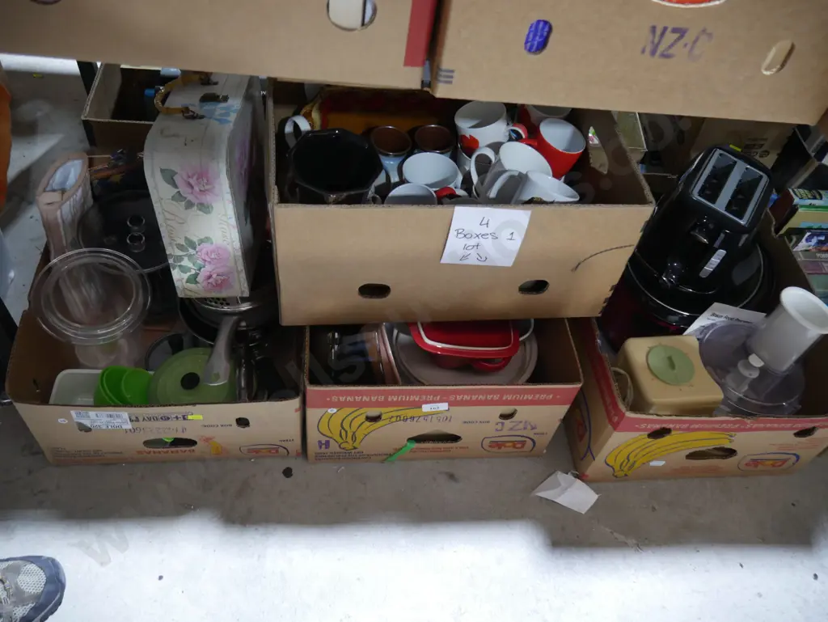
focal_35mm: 28
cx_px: 414
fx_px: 670
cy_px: 311
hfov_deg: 63.4
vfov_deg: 49.8
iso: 1000
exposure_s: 1/60
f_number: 3.5
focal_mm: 14
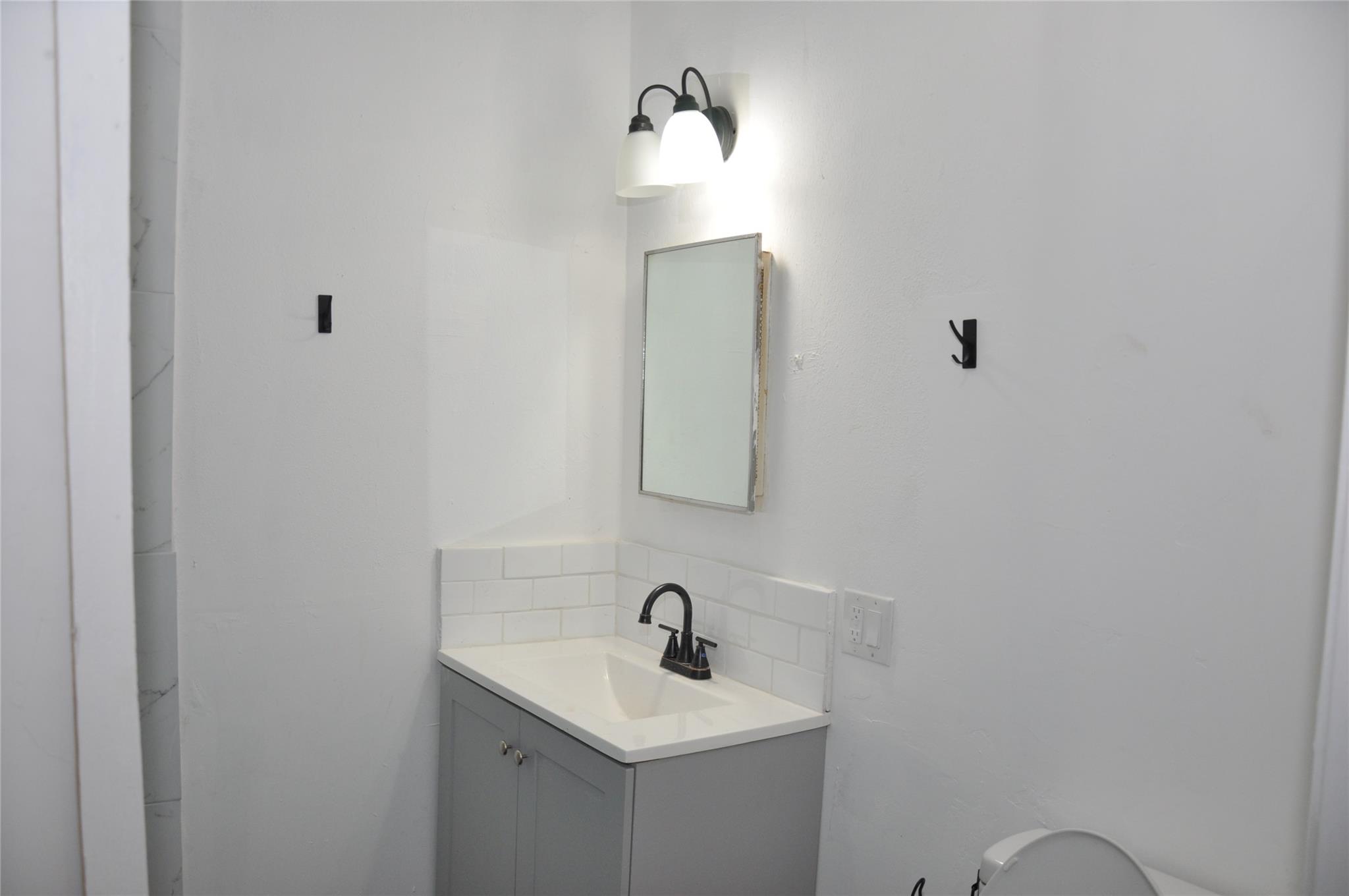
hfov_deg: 67.4
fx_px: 1010
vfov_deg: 47.8
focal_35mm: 27
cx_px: 674
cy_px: 448
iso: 400
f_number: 4.5
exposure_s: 1/80
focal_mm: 18
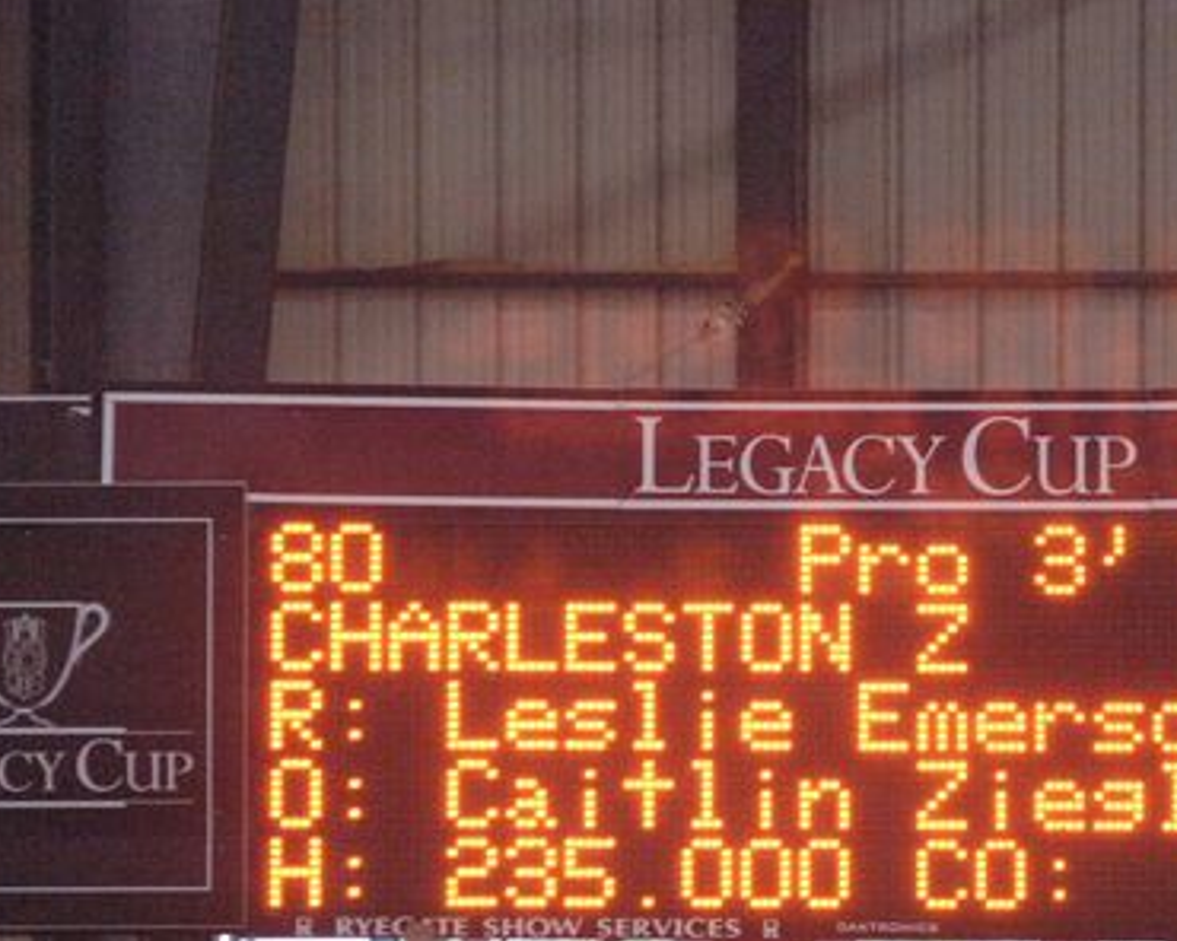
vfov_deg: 3.2
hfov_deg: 4.0
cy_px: 520
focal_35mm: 486
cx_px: 916
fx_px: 16930
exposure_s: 1/320
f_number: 2.8
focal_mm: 200
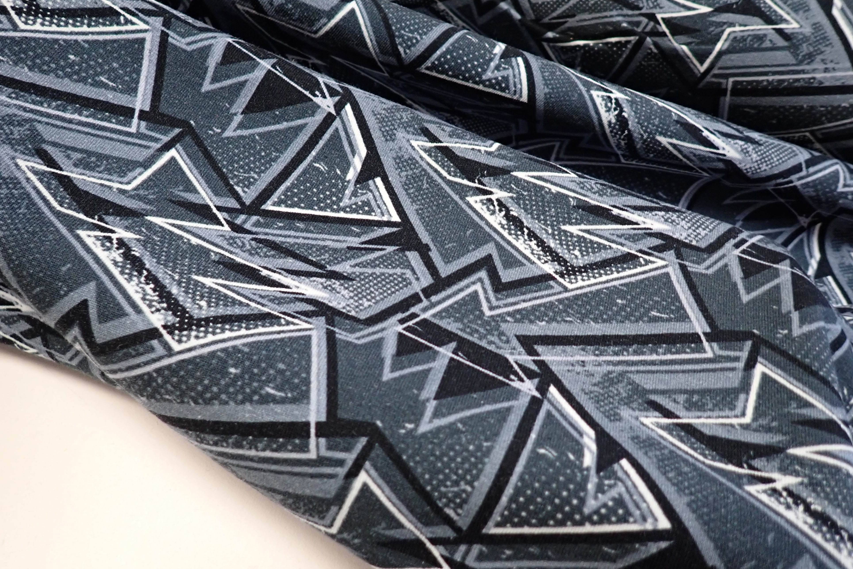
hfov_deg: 67.4
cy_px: 284
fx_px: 640
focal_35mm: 27
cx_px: 411
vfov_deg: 47.9
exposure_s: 1/60
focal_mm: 4.5
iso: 250
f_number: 2
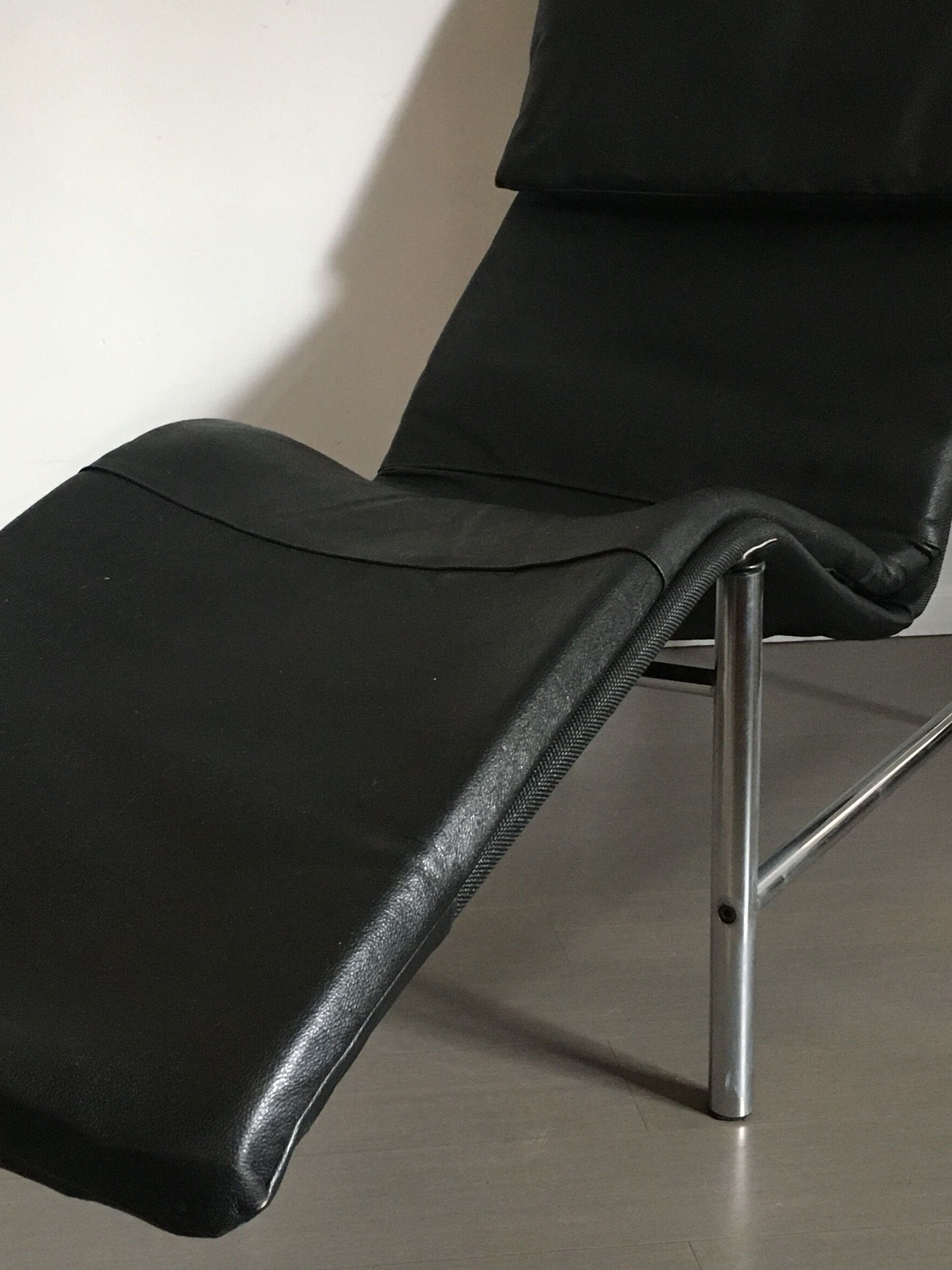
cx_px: 384
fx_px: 1834
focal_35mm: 50
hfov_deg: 29.0
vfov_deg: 38.1
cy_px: 561
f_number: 2.2
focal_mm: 4.15
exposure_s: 1/33
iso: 200
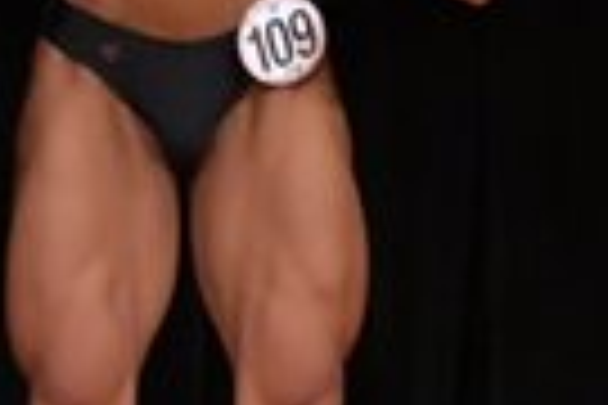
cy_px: 252
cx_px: 556
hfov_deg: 1.3
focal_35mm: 1547
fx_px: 26125
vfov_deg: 0.9
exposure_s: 1/400
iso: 5000
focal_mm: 180
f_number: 5.6
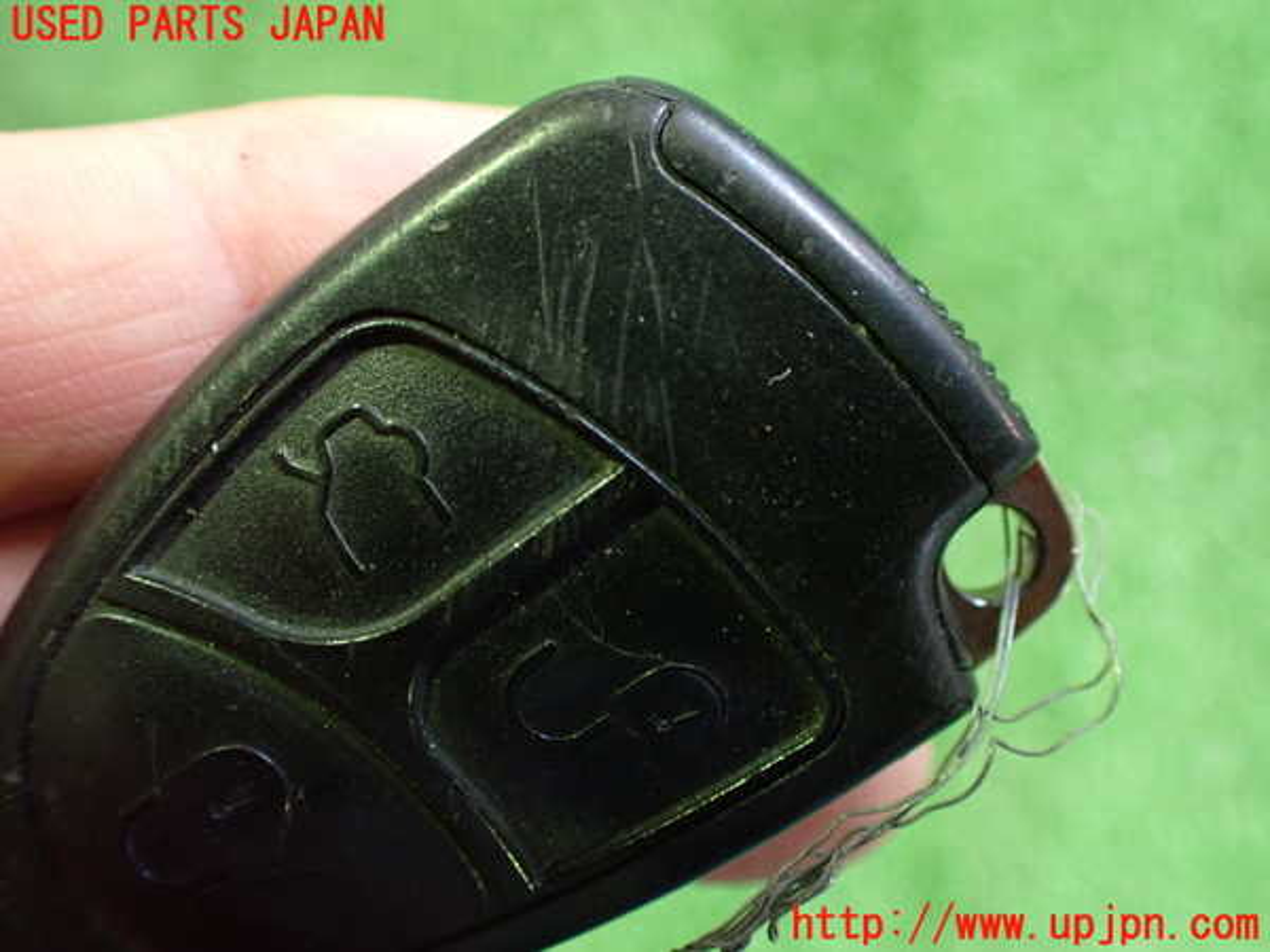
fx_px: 1101
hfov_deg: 60.0
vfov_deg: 46.8
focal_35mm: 30
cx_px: 635
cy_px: 476
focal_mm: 5.4
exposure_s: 1/40
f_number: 2.3
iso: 800
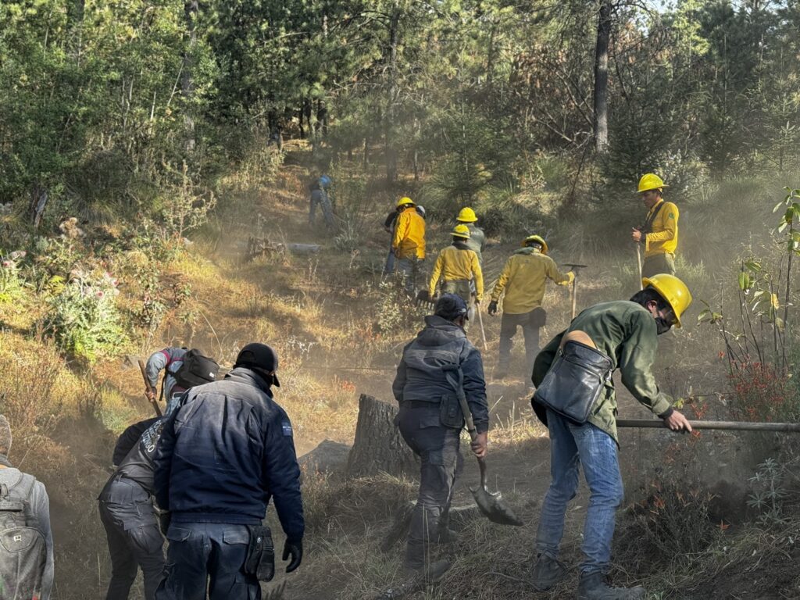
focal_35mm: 48
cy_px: 300
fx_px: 1109
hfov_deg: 39.7
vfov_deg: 30.3
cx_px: 400
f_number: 1.78
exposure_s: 1/540
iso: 64
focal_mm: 6.86
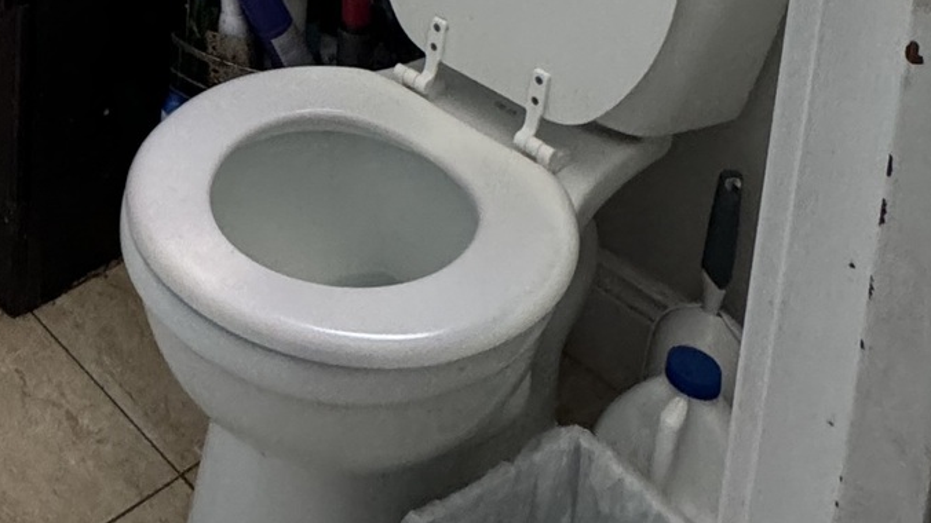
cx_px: 37
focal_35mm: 52
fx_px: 1283
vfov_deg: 17.8
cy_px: -454
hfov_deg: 36.5
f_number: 2.2
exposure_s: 1/99
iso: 320
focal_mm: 2.22
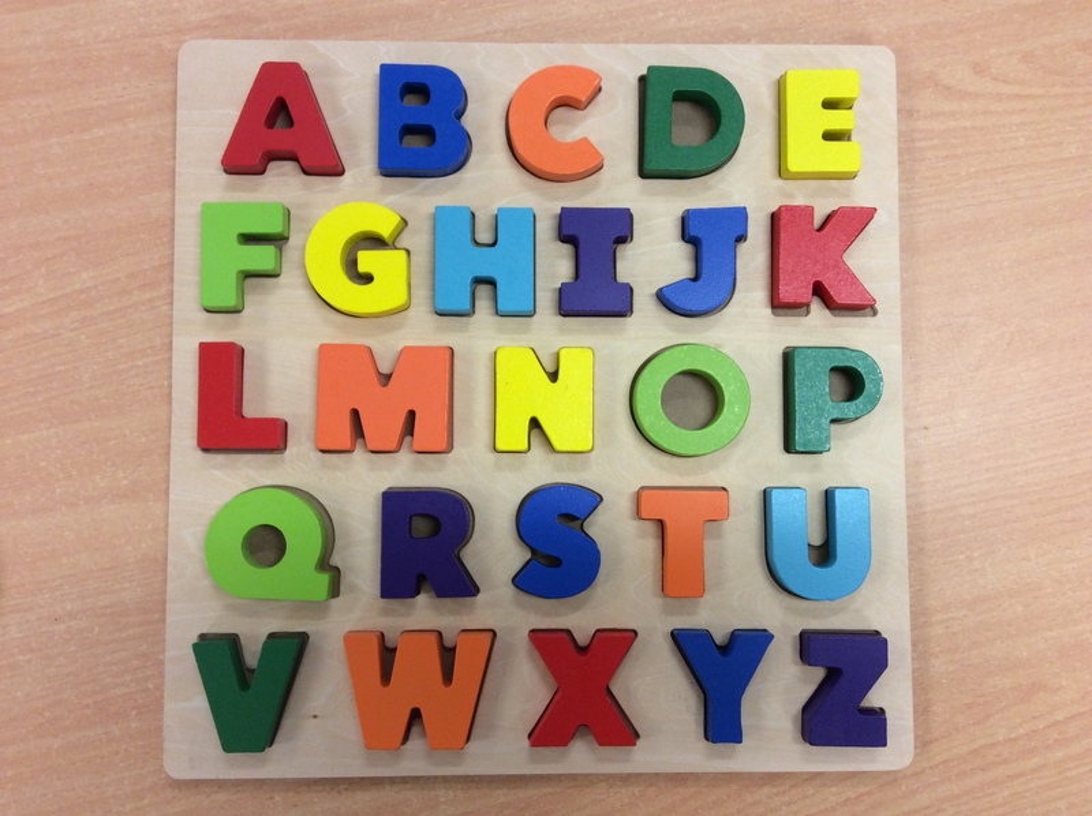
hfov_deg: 56.9
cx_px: 546
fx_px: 1008
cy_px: 408
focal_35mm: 32
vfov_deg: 44.1
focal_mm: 3.3
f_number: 2.4
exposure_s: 1/25
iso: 50
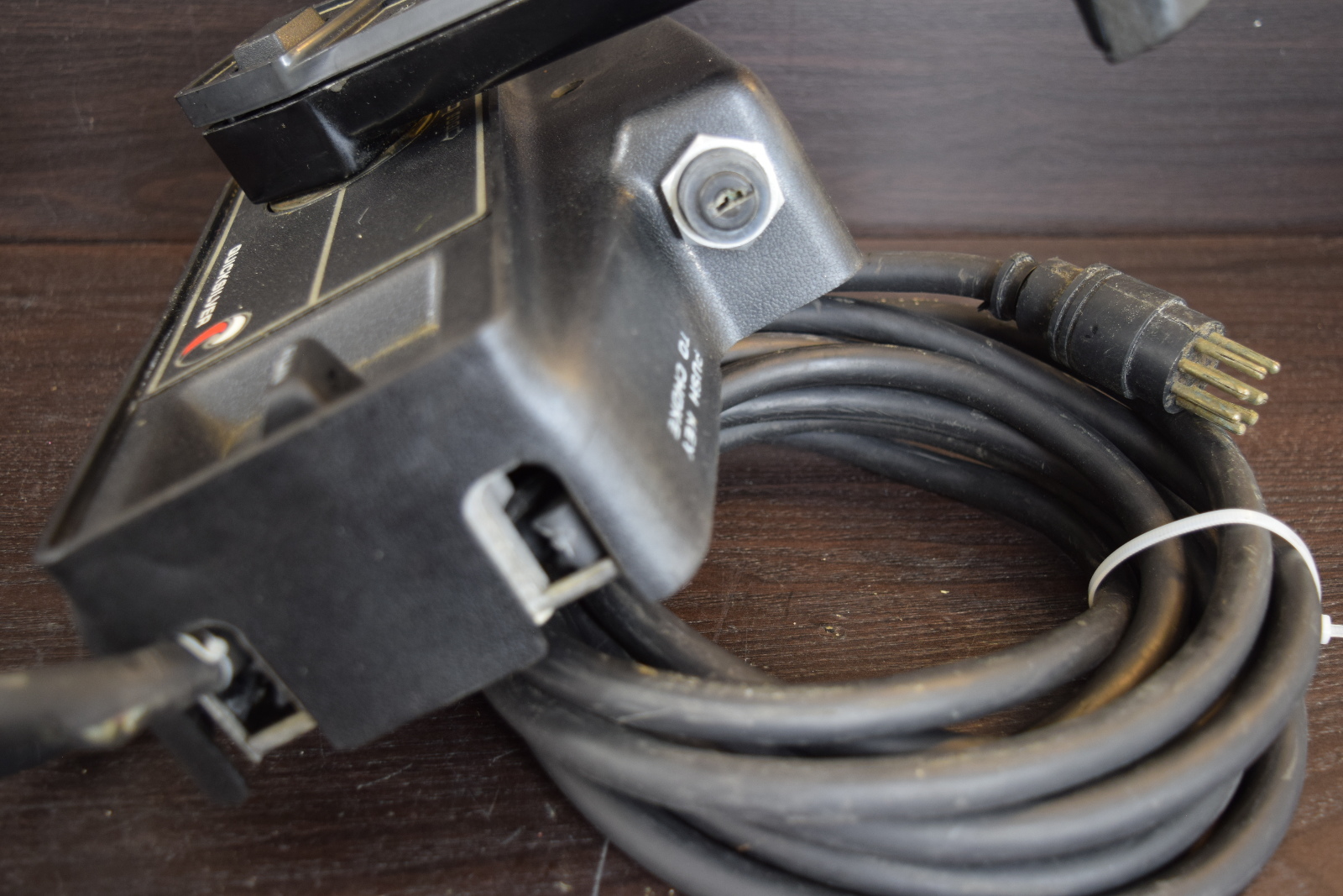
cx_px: 672
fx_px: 1399
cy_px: 448
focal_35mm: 38
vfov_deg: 35.5
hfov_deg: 51.3
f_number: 4
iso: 400
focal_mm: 25
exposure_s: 1/60
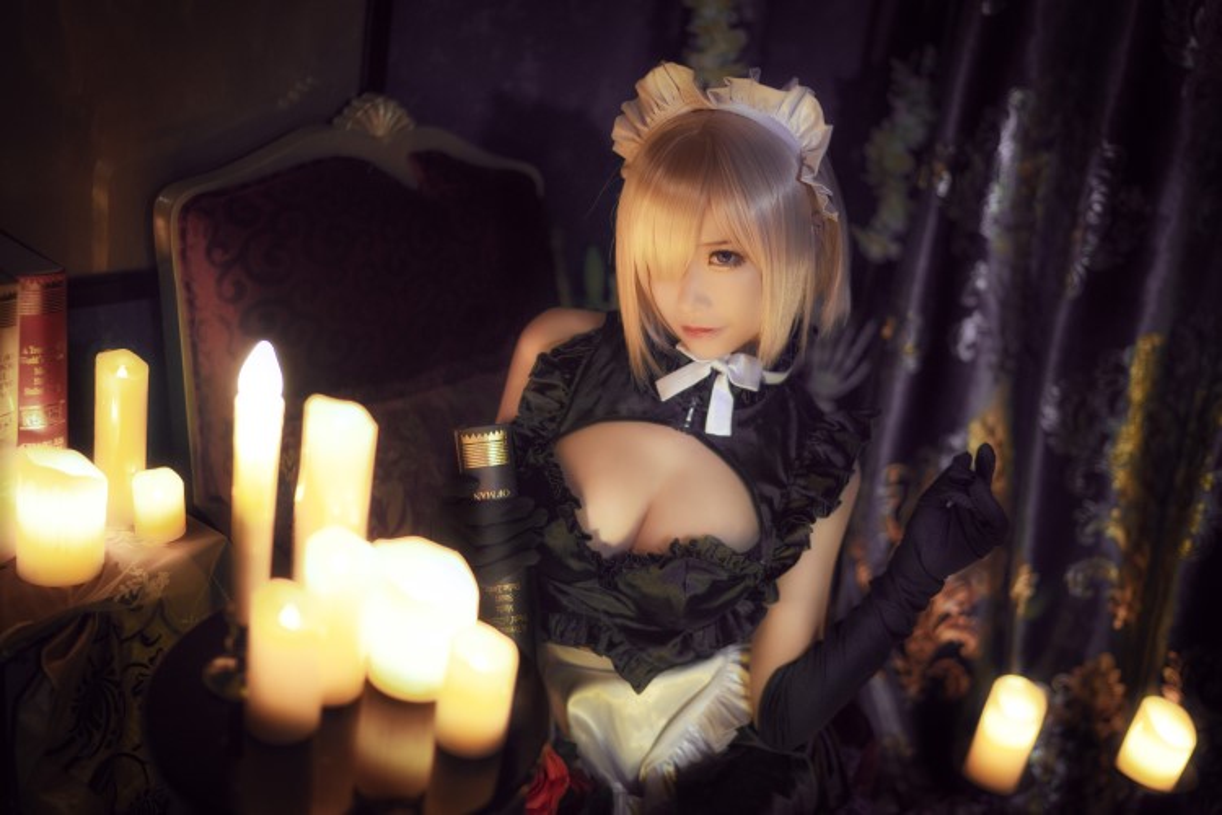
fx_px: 1188
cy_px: 408
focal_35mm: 35
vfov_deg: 37.9
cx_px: 611
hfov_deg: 54.4
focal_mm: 35
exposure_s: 1/80
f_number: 1.4
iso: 1250
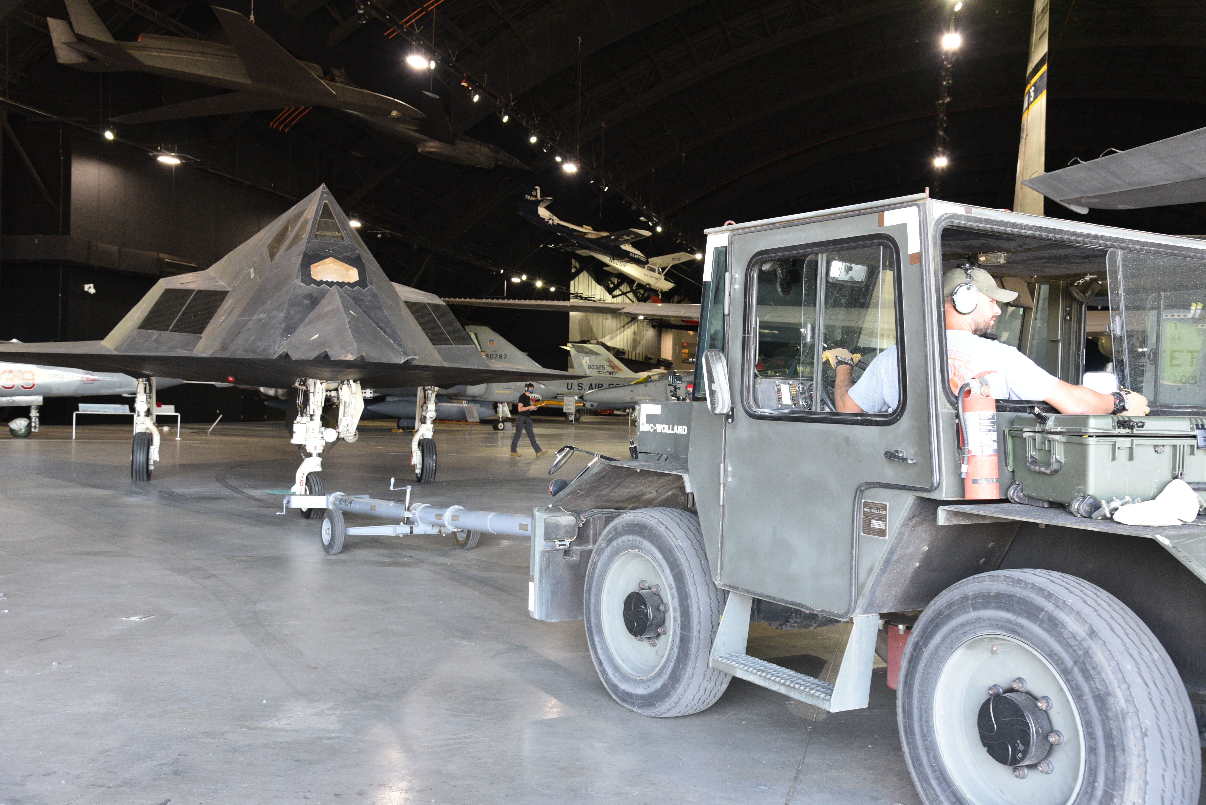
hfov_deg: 54.4
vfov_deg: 37.9
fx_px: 1173
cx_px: 603
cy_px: 402
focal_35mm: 35
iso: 2000
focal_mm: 35
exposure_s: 1/125
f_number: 5.6
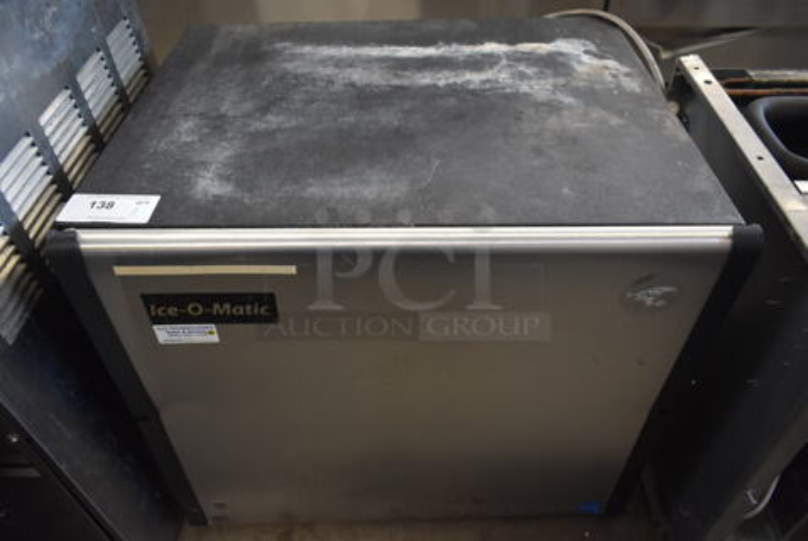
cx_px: 404
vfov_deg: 48.1
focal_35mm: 27
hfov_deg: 67.3
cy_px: 270
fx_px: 607
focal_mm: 18
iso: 800
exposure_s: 1/60
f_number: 4.5
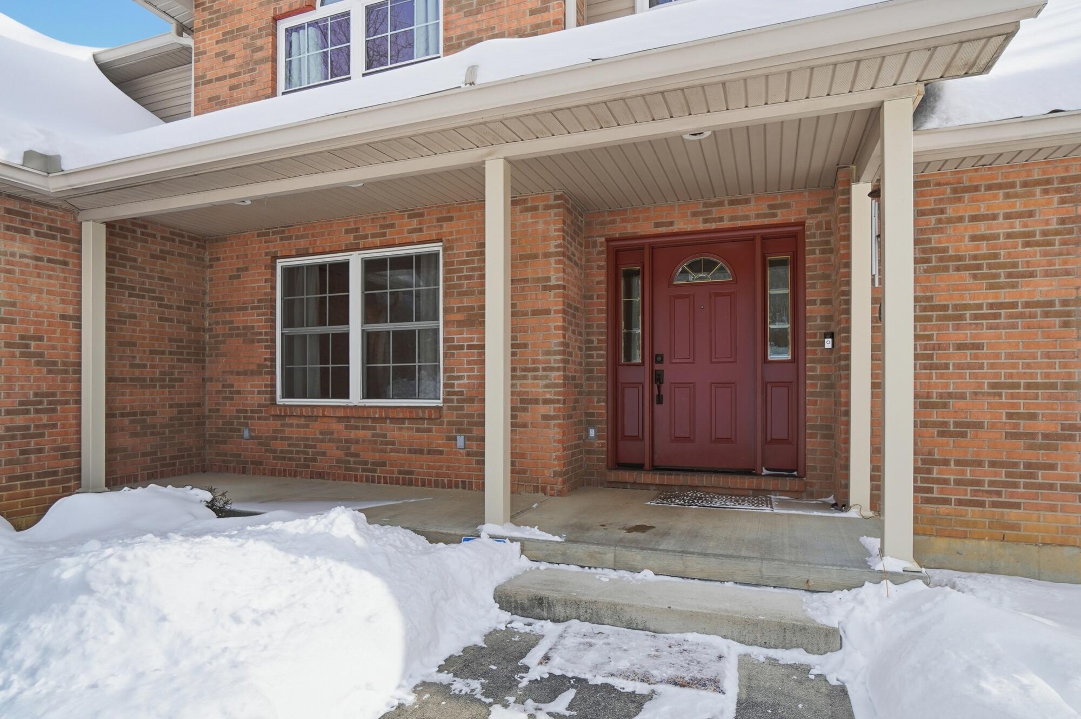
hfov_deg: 90.1
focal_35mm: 18
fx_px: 540
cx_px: 540
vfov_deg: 67.3
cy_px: 360
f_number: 4
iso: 100
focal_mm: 12
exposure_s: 1/4000
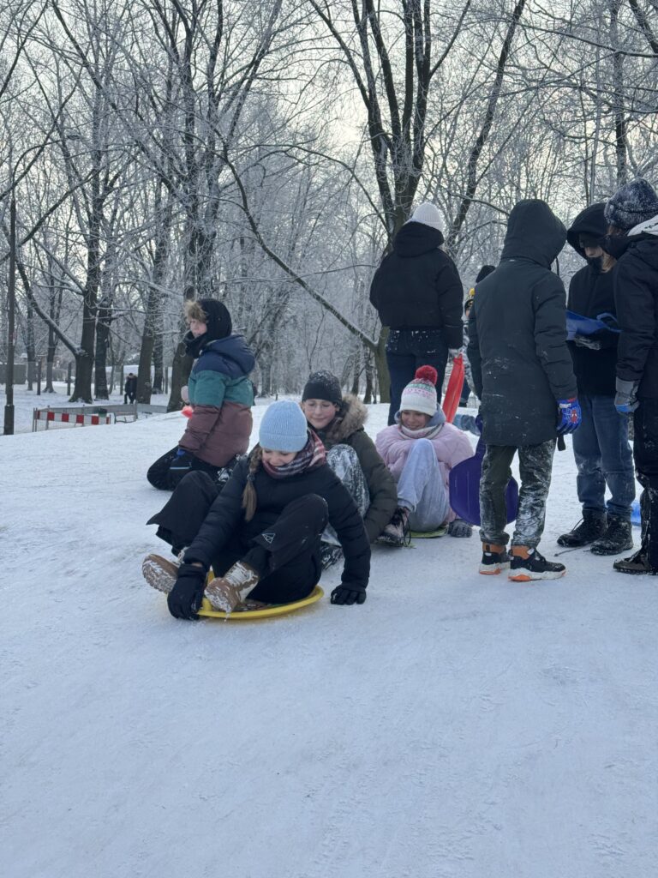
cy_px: 439
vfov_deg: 39.7
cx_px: 329
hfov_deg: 30.3
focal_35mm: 48
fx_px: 1217
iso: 64
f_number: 1.78
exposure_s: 1/1923
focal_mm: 6.76
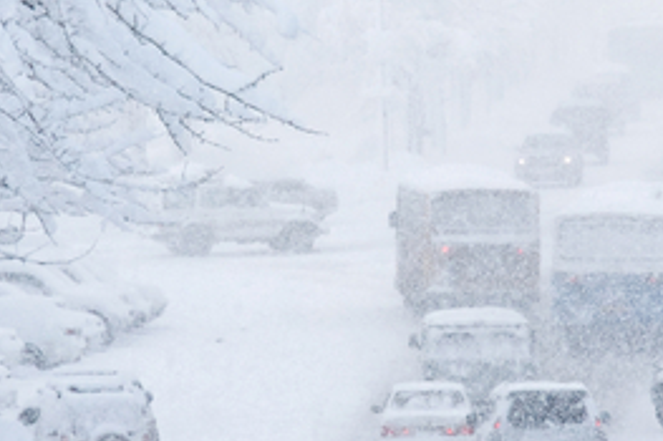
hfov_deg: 4.5
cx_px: 353
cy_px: 200
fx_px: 8411
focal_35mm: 457
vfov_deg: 3.0
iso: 100
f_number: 7.1
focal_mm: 80
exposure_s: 1/250
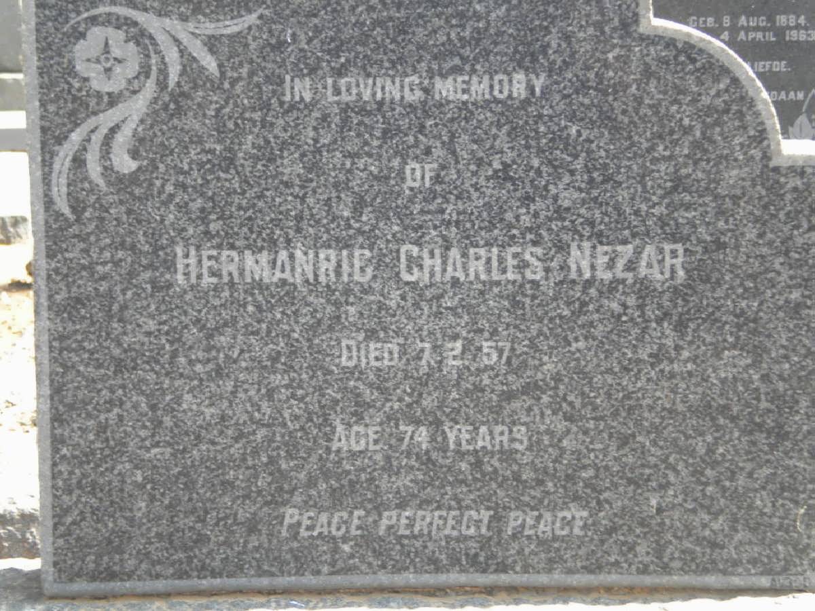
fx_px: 2472
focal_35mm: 105
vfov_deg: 14.1
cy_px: 306
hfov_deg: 18.7
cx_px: 408
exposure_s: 1/104
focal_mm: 18.9
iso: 162
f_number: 5.9
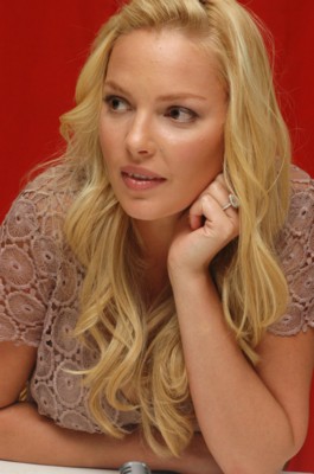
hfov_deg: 11.4
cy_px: 237
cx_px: 157
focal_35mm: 120
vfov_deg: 17.1
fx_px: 1577
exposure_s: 1/320
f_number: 11
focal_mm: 80
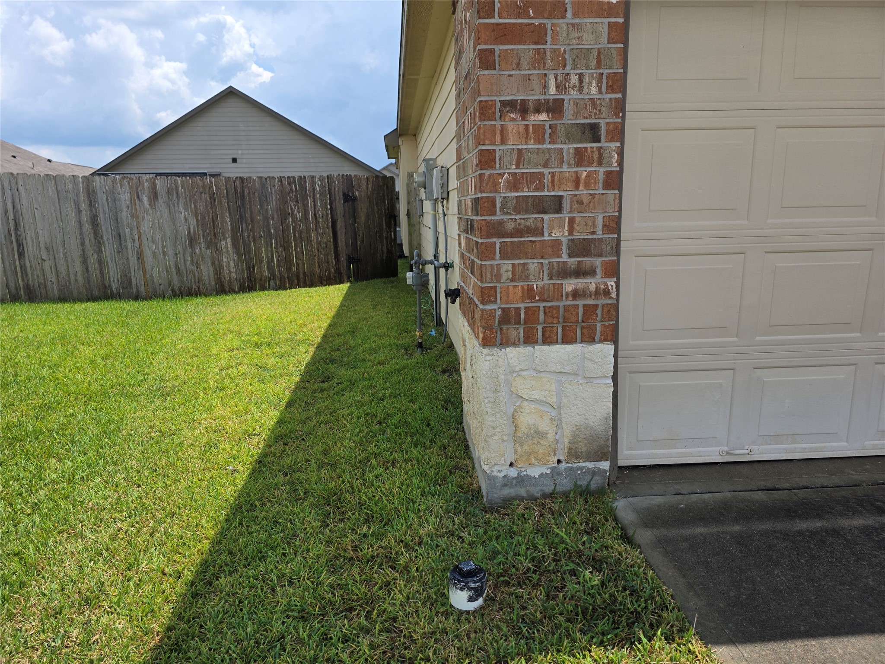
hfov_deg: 73.9
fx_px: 588
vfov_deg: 58.9
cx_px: 442
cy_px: 332
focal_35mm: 23
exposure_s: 1/5447
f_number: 1.7
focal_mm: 6.3
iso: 80
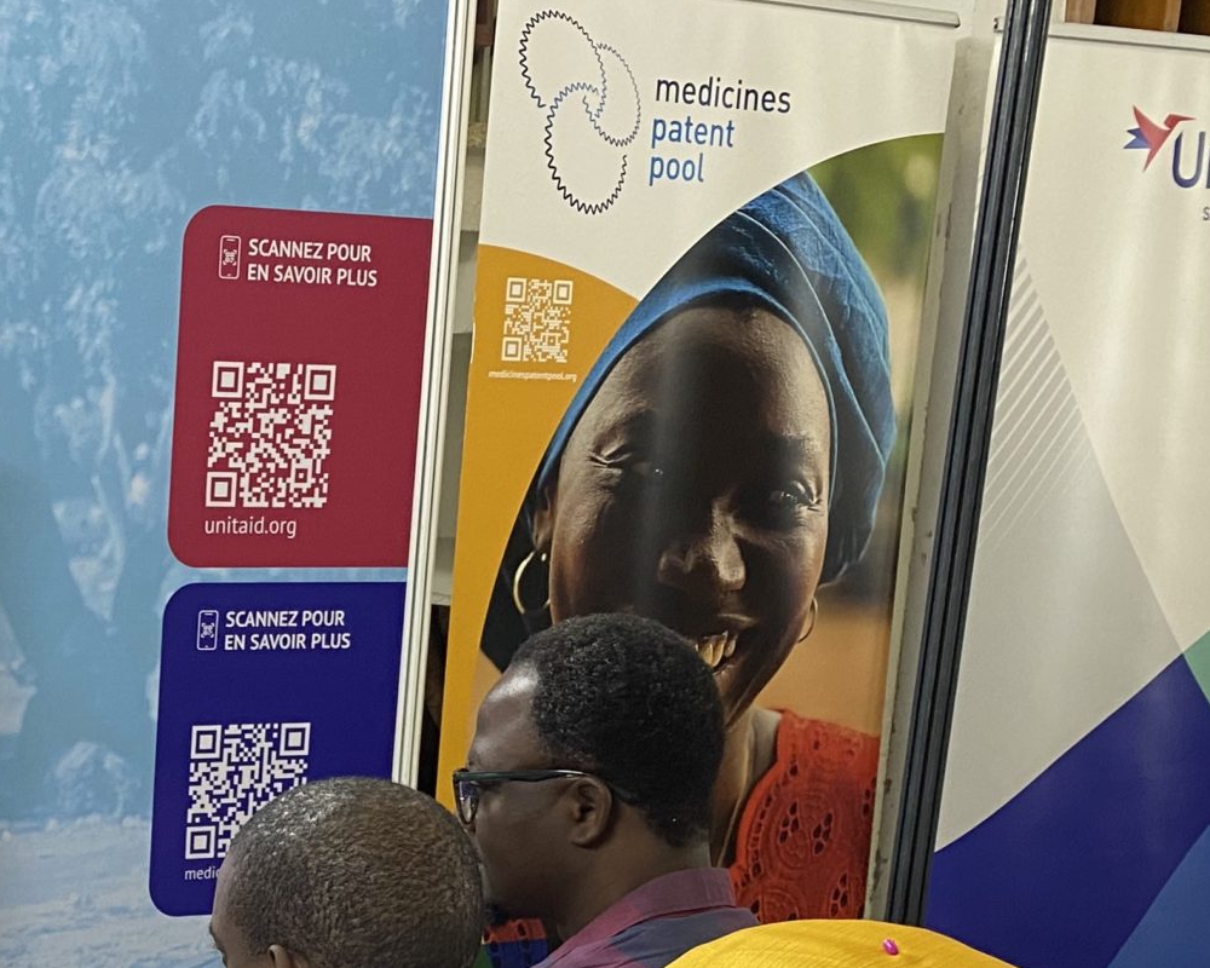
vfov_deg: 22.5
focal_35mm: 65
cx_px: -73
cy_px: 1002
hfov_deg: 27.1
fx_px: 2328
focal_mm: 4.25
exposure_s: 1/50
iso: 160
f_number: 1.8
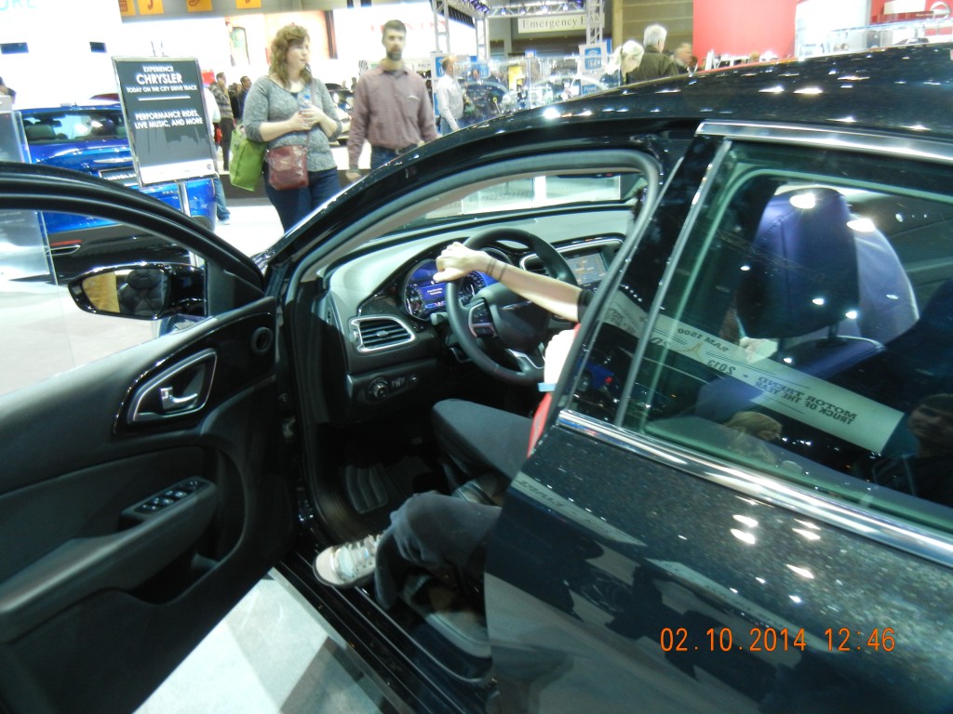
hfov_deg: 60.0
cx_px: 476
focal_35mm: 30
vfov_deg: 46.8
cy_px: 357
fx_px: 826
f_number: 3.5
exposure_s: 1/25.6
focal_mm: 5.4
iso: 400
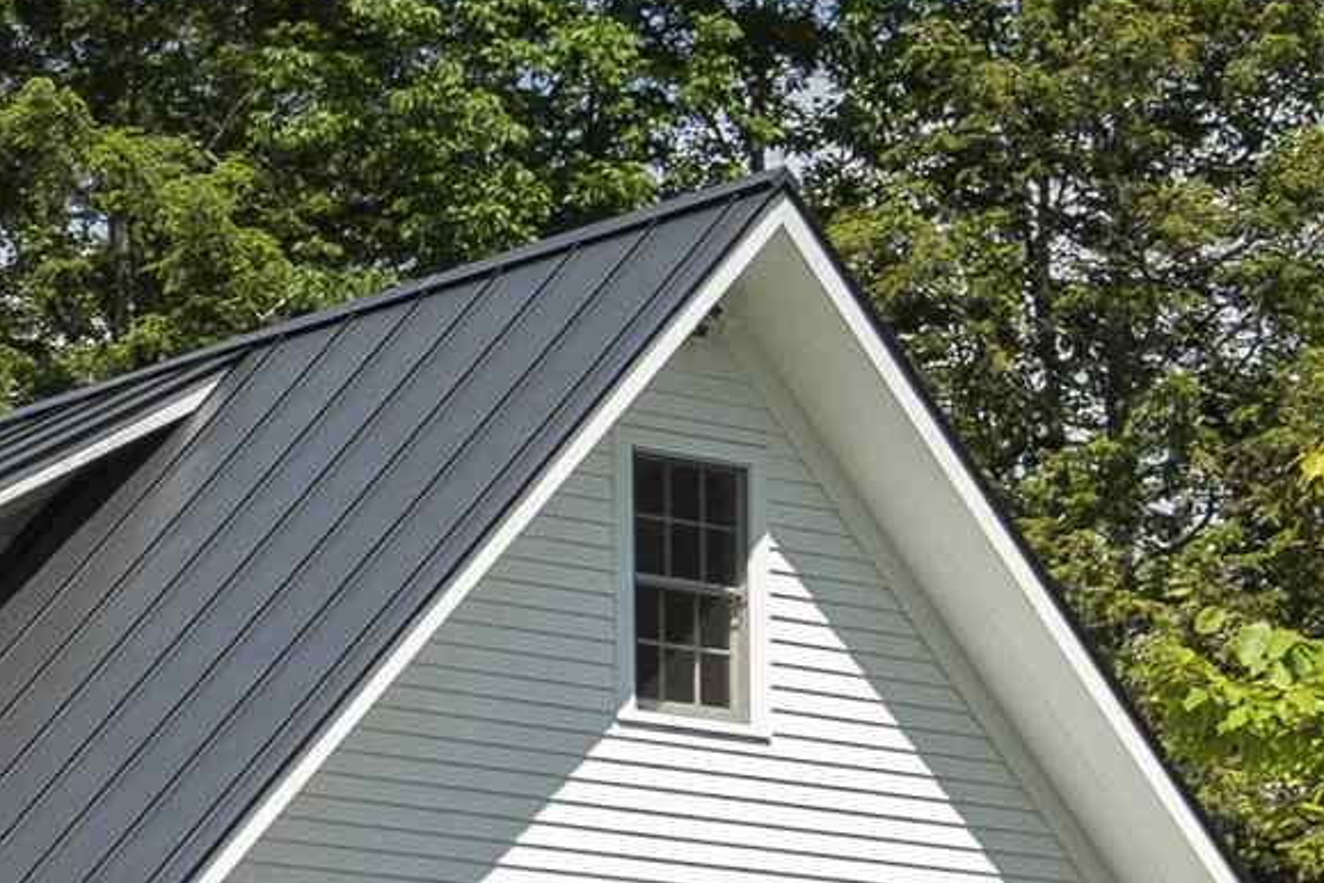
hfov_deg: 11.7
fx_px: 6436
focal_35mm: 175
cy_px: 1908
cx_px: 107
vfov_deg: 7.5
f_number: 7.1
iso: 200
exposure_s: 1/320
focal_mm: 22
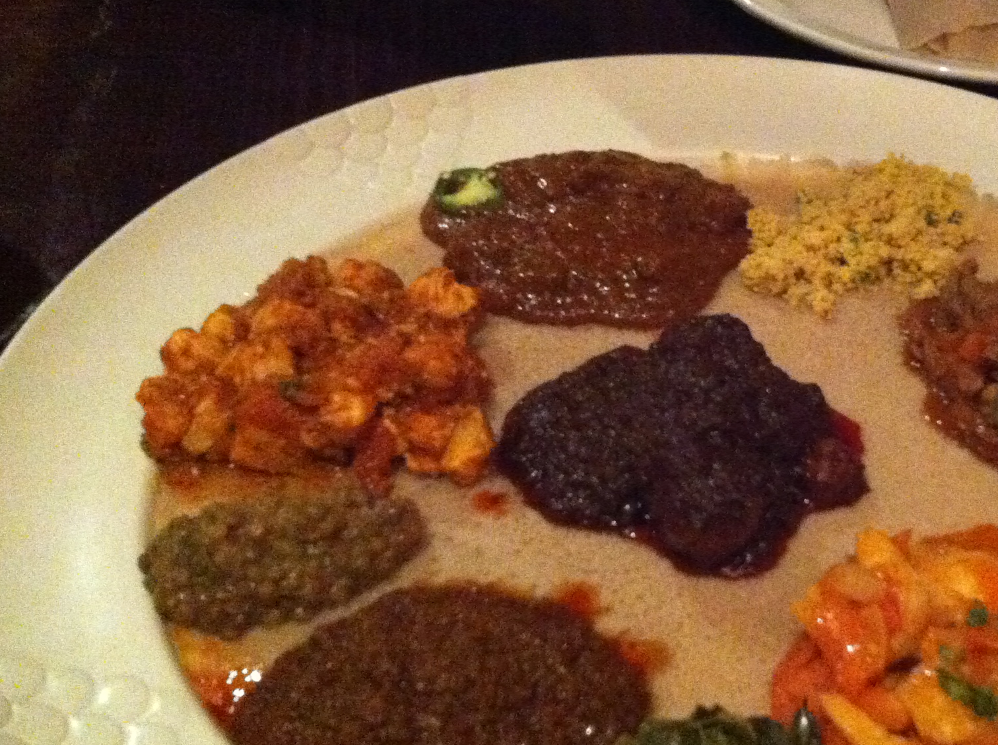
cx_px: 673
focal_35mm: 60
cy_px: 402
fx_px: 1727
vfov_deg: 24.3
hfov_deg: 31.9
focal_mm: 3.85
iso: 1000
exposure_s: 1/15
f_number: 2.8
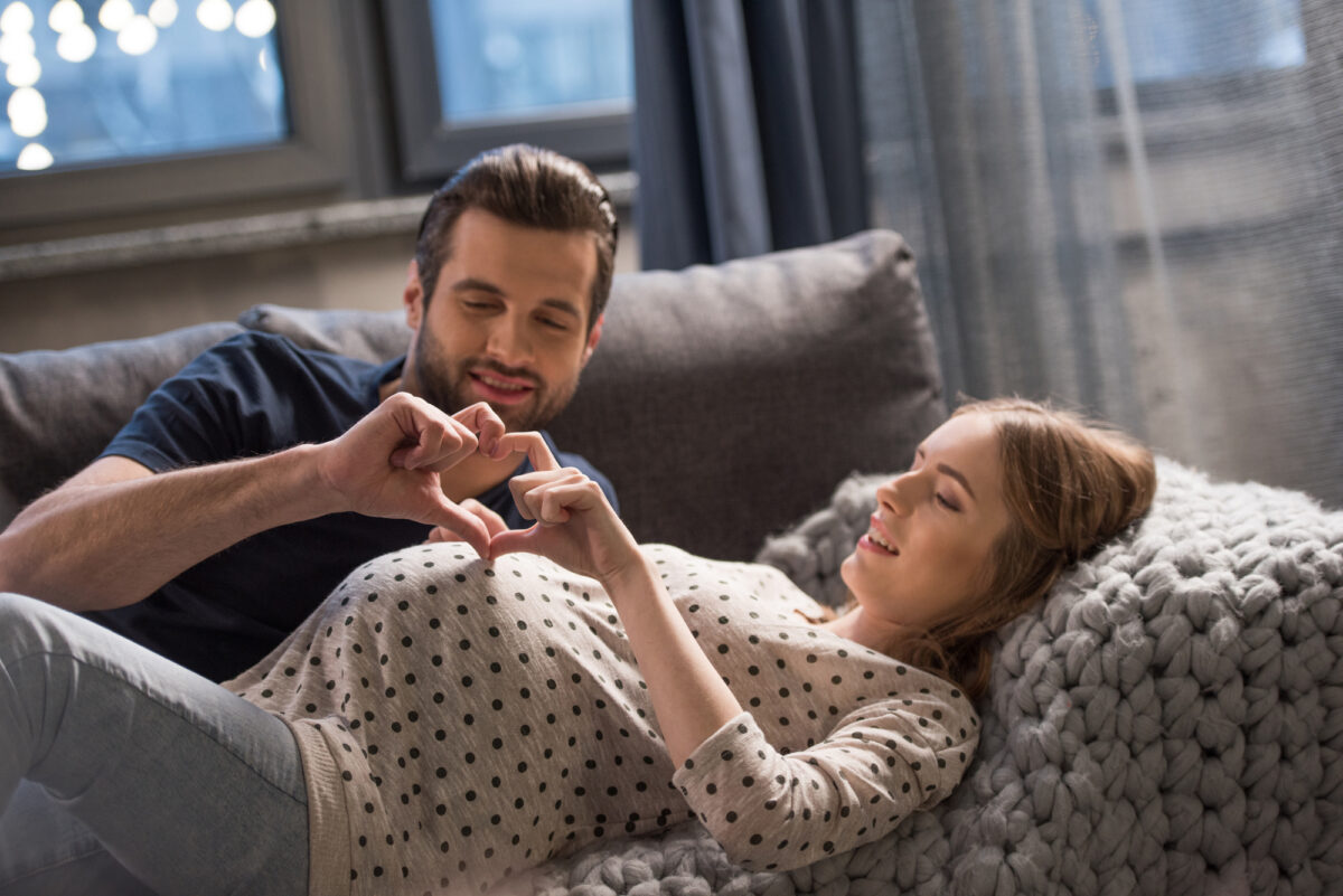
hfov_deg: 23.6
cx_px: 672
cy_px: 448
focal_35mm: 86
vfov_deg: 15.9
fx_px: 3209
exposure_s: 1/80
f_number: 2.8
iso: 640
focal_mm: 86
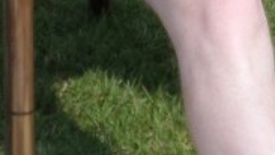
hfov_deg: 4.9
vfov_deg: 2.7
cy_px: -227
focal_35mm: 445
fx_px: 3245
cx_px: 89
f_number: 4.2
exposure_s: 1/750
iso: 80
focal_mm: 11.9
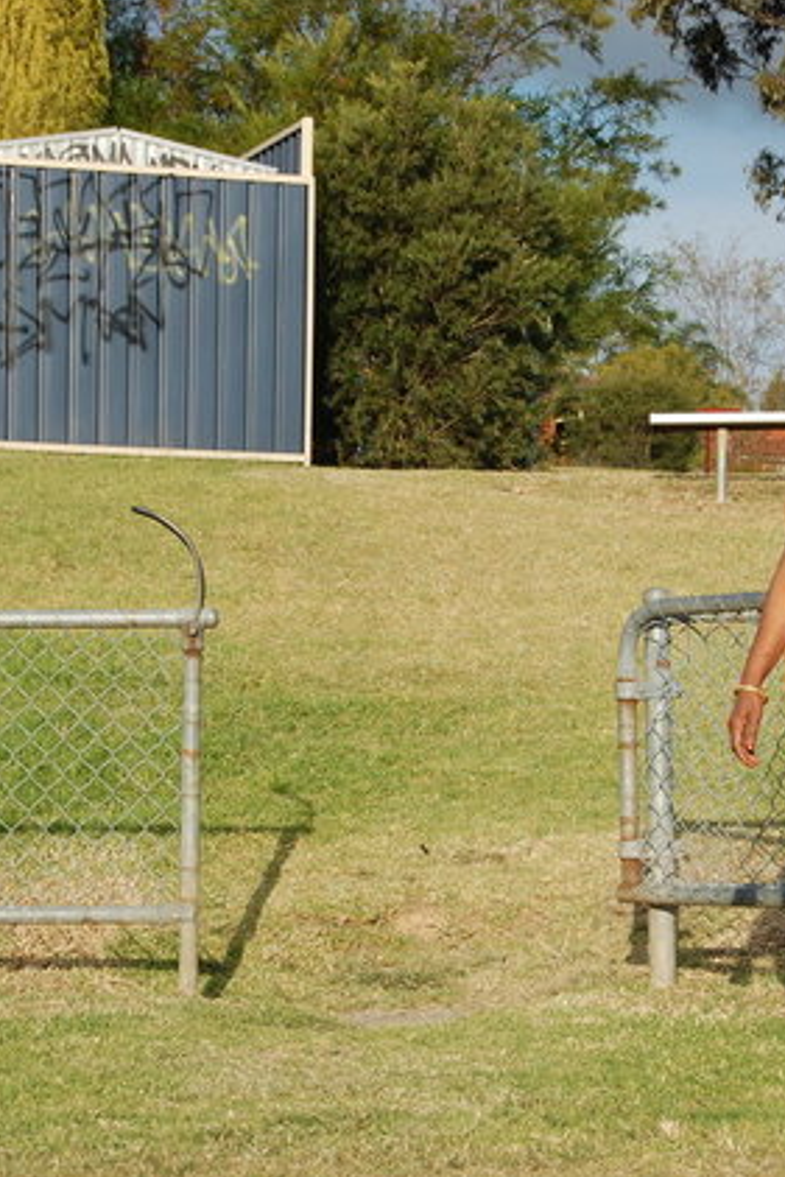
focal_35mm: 114
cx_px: 517
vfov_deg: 17.9
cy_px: 584
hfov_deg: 12.0
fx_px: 3725
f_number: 10
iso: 200
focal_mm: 50
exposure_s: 1/400
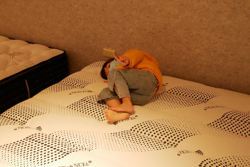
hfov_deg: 48.4
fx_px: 278
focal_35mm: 40
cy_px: 84
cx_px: 116
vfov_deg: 33.4
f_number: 4.2
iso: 1250
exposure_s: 1/60
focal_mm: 18
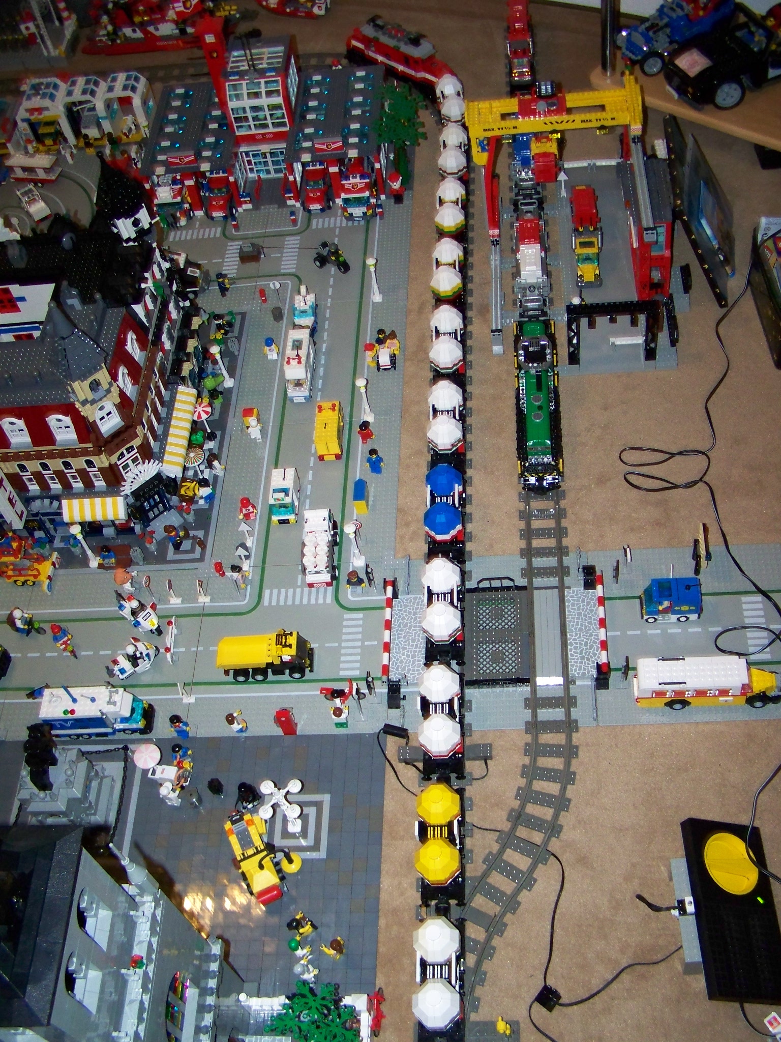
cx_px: 390
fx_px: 1143
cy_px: 521
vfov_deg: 49.0
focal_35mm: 38
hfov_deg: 37.7
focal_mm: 6.3
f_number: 2.8
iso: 200
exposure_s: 1/30
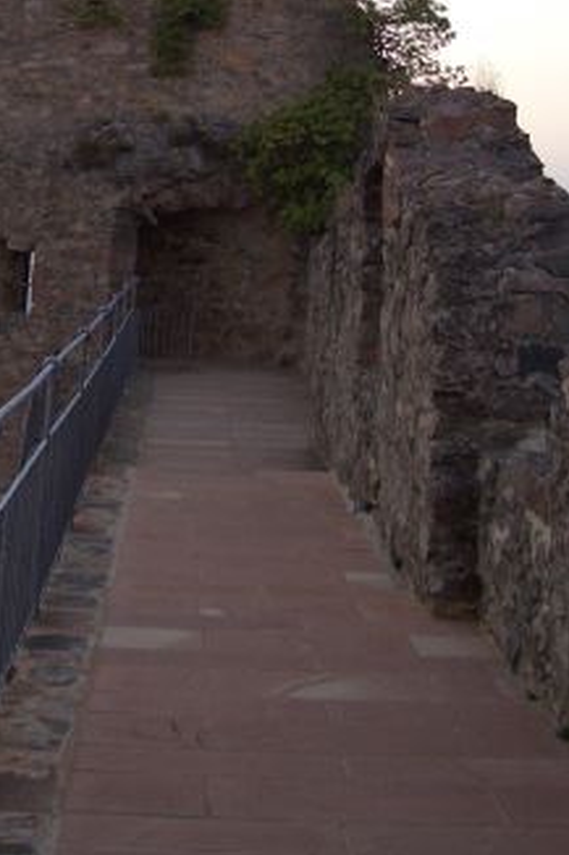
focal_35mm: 67
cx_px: 118
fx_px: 1590
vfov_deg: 29.3
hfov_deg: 20.1
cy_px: 155
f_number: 2.6
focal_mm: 5.8
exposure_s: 1/60
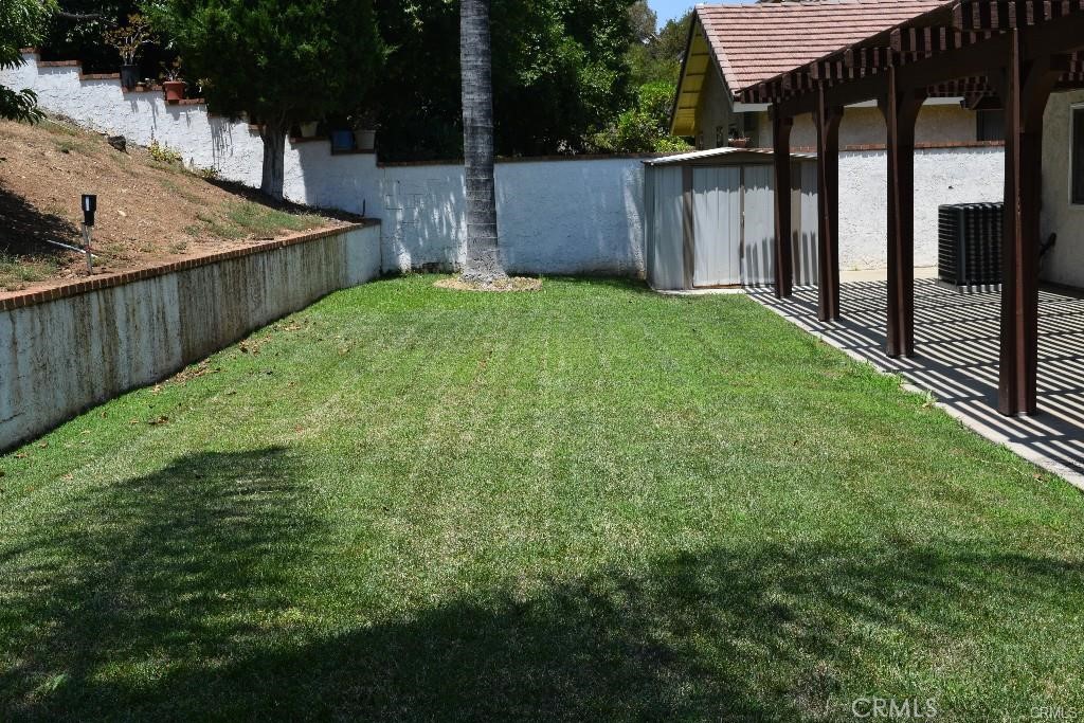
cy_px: 362
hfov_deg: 49.5
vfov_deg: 34.2
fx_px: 1174
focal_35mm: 39
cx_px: 542
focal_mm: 26
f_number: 10
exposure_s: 1/400
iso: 200
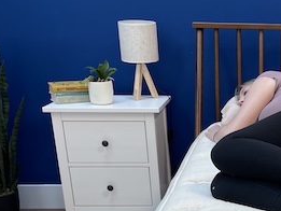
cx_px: 285
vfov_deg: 20.7
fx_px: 544
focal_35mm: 67
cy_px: 245
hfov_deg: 27.2
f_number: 1.6
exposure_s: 1/121
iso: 40
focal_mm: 5.1
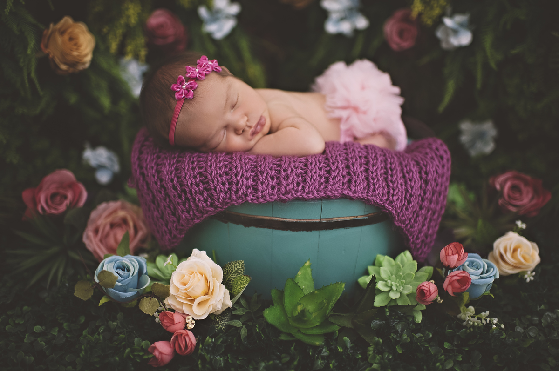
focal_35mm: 35
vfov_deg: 37.8
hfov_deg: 54.5
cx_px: 280
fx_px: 543
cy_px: 186
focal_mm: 35
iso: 200
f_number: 1.6
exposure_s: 1/160
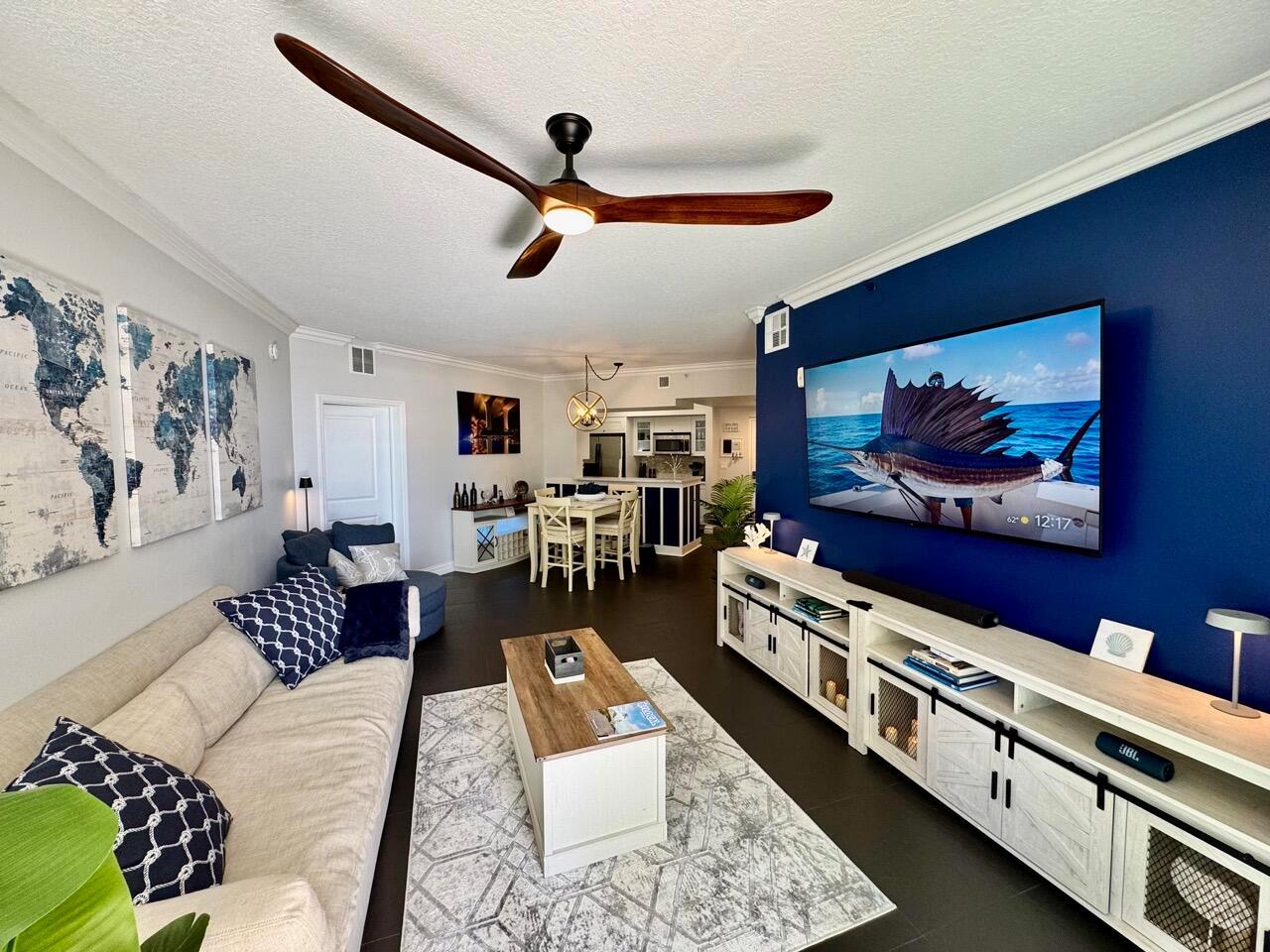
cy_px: 476
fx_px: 514
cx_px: 635
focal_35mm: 14
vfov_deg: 85.7
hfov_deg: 102.1
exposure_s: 1/99
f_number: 2.2
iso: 100
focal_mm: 2.22
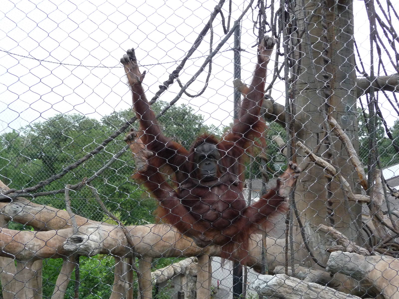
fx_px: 461
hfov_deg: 46.8
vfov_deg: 36.0
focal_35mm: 40
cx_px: 200
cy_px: 150
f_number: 3.9
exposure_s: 1/500
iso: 320
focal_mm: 6.7
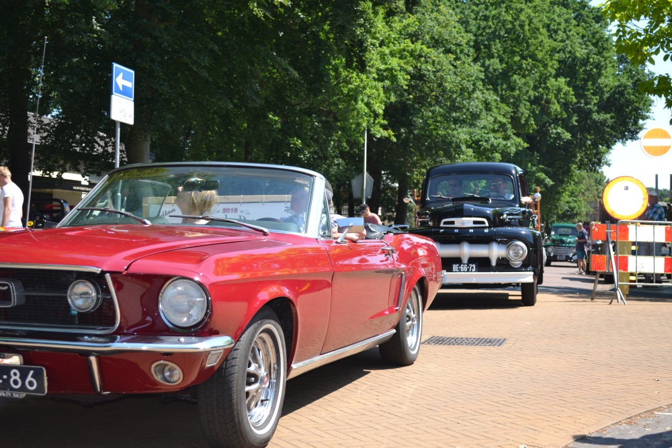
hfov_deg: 36.9
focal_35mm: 54
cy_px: 224
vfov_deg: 25.1
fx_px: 1008
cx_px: 336
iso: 100
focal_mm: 36
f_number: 5.6
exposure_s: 1/200
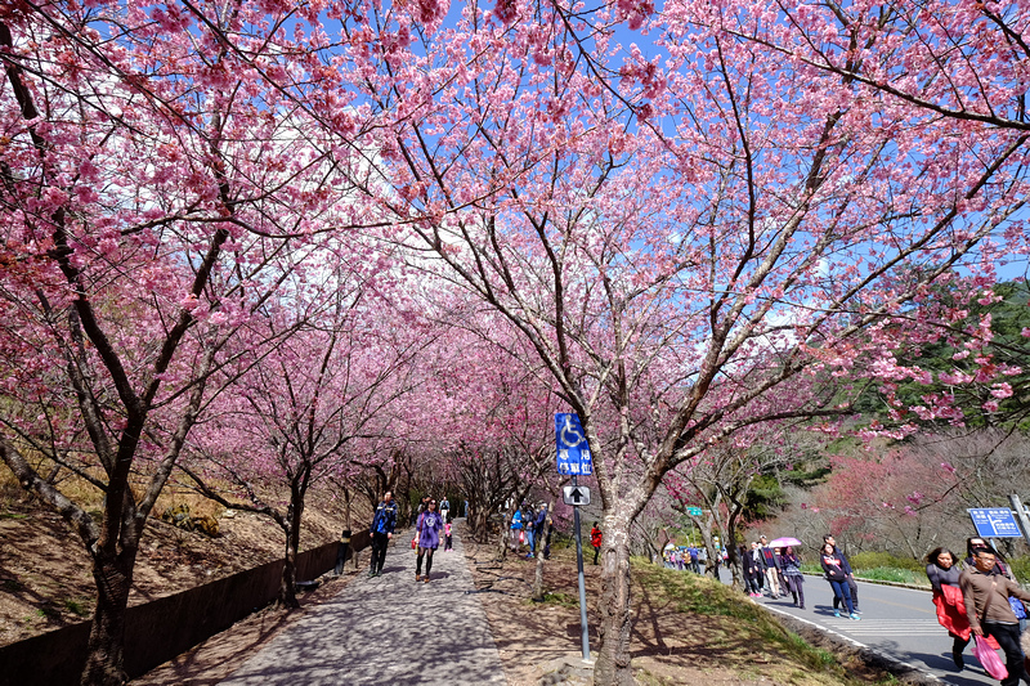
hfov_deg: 100.4
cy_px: 343
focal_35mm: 15
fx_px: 429
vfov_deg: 77.3
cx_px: 515
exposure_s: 1/56
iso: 200
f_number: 9
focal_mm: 10
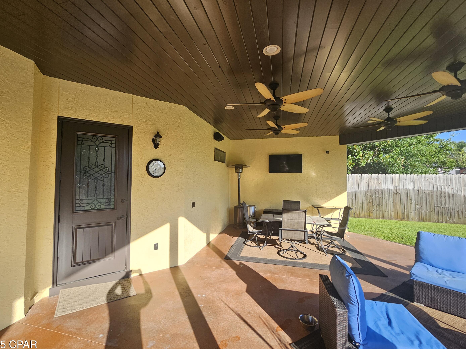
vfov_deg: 85.7
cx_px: 225
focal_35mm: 14
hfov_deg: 102.0
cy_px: 174
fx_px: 188
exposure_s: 1/547
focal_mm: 2.2
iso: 50
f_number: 2.2
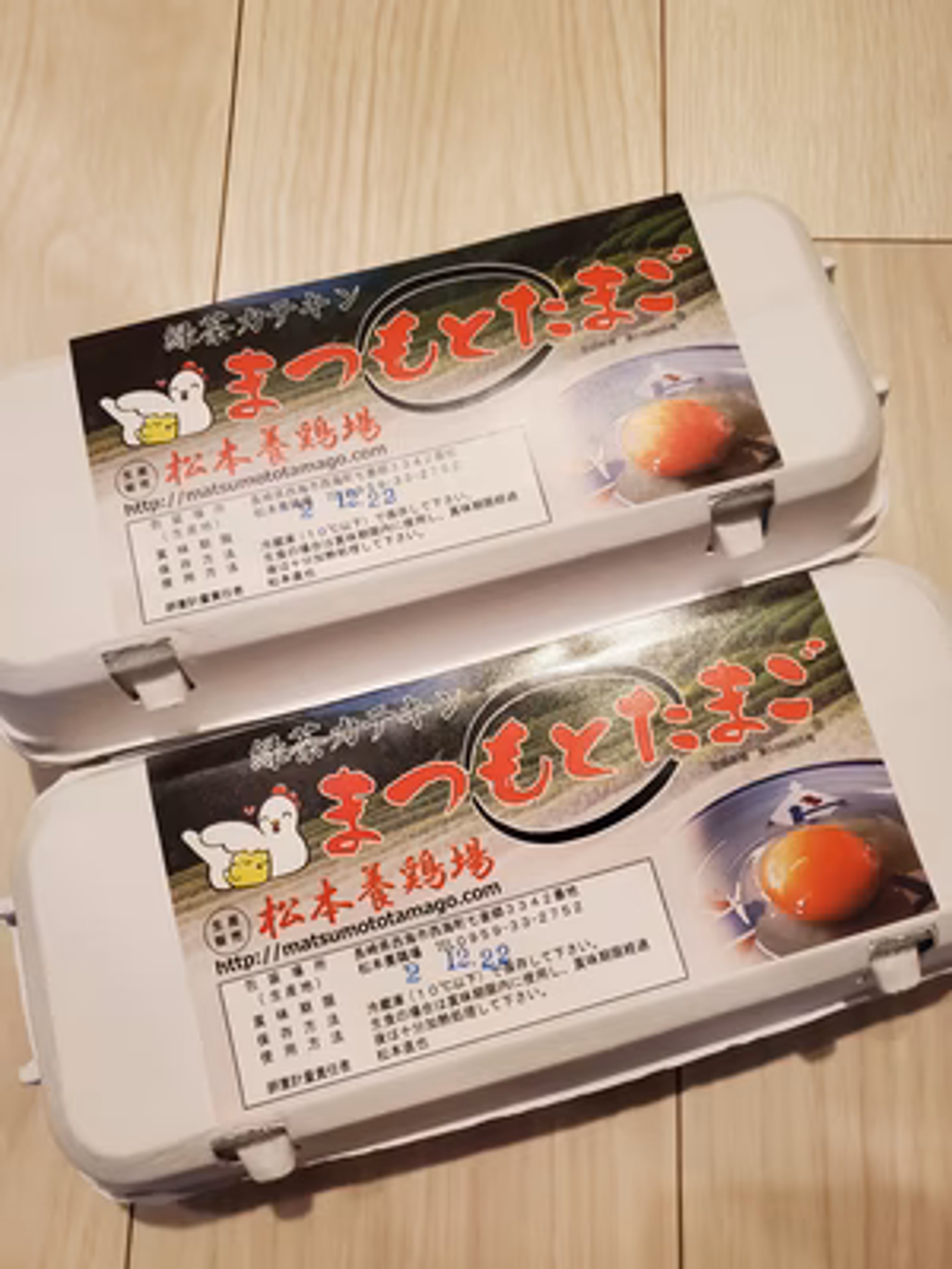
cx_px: 476
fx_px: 953
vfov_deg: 67.3
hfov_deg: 53.1
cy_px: 634
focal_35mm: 26
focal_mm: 4.3
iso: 320
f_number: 1.5
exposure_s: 1/50
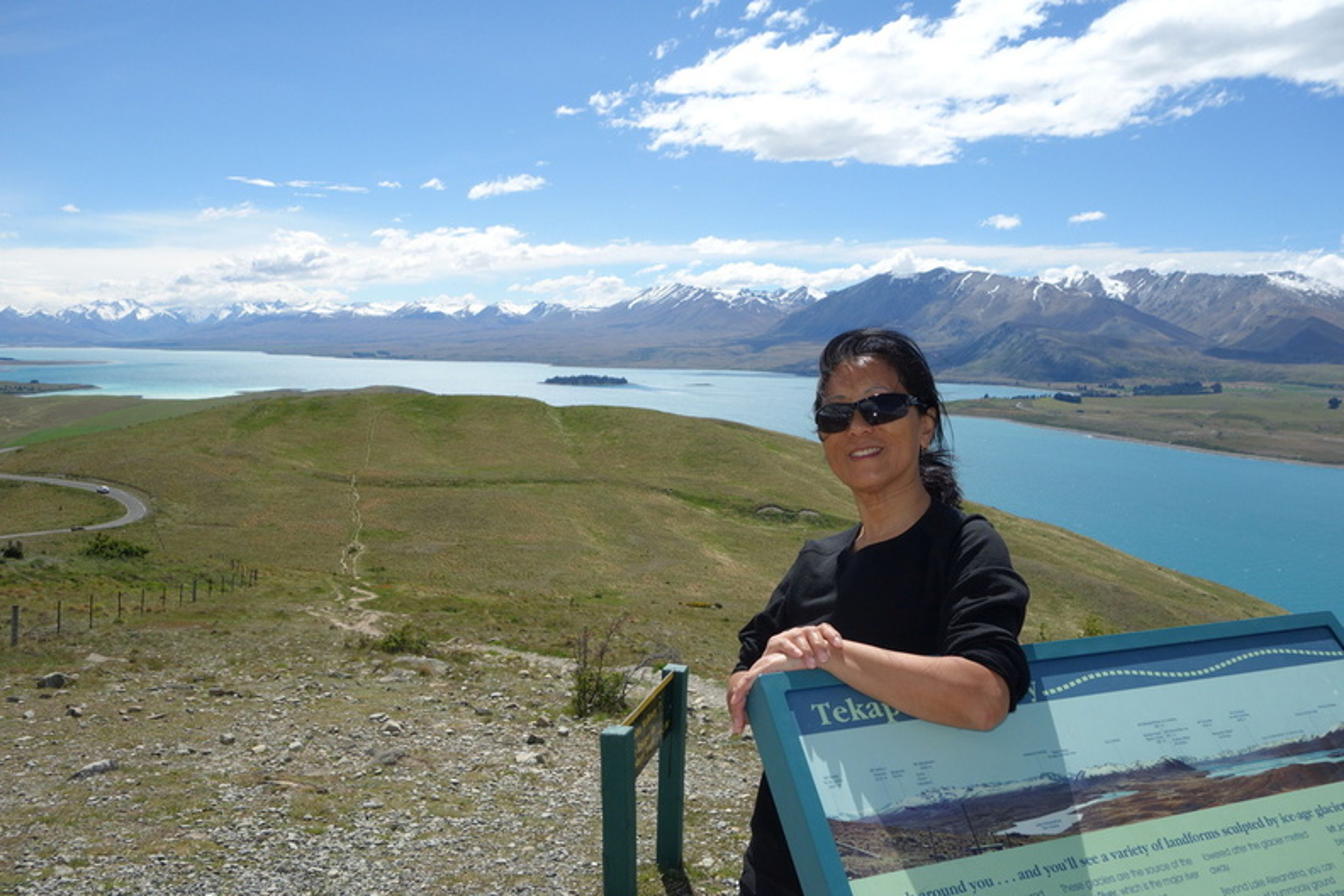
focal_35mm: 28
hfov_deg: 65.5
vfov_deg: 46.4
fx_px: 1045
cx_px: 672
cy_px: 448
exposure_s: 1/800
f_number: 5
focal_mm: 10.4
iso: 125
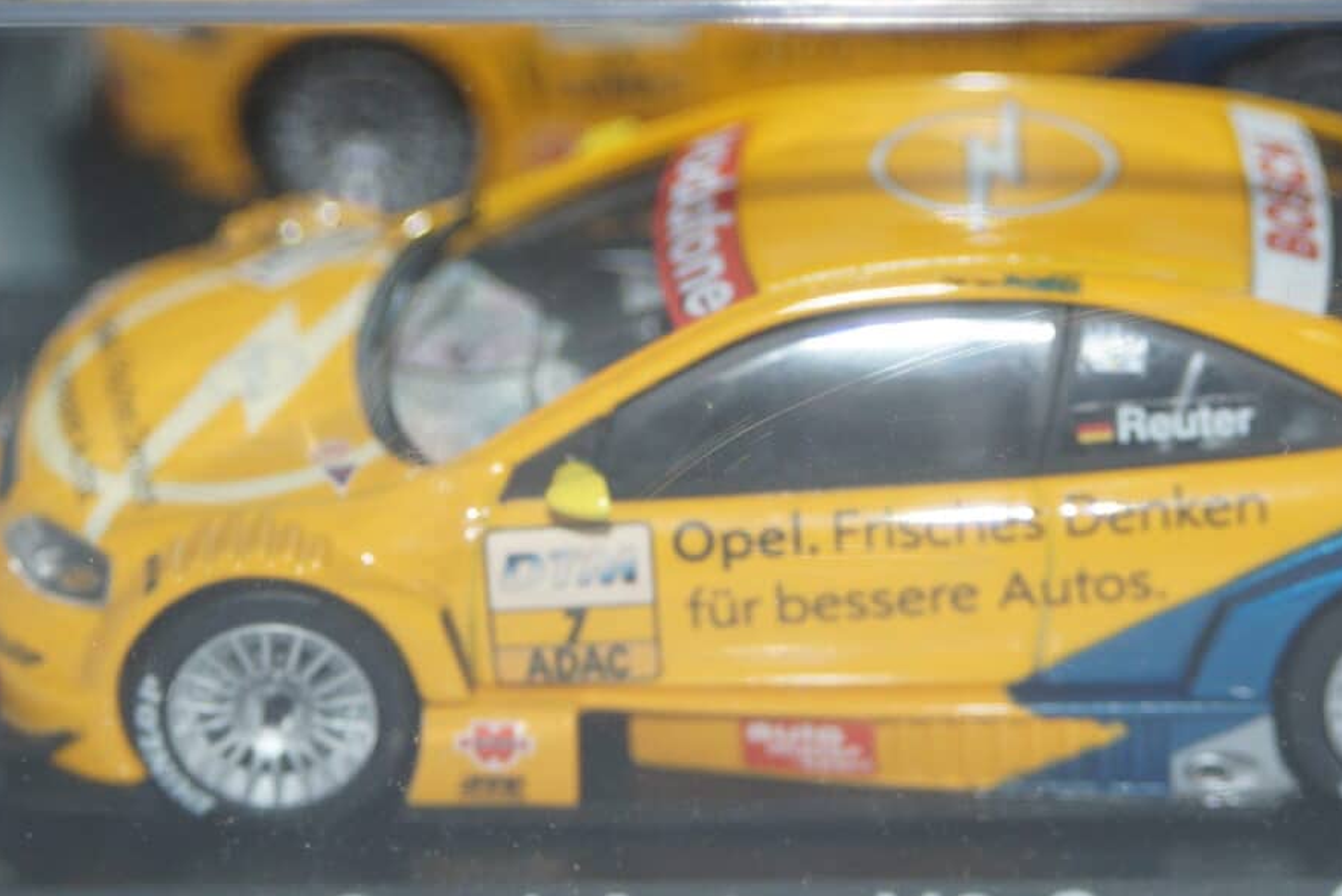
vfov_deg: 7.4
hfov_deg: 11.0
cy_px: 493
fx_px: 6936
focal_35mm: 186
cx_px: 804
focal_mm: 80
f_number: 5.6
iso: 320
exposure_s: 1/125
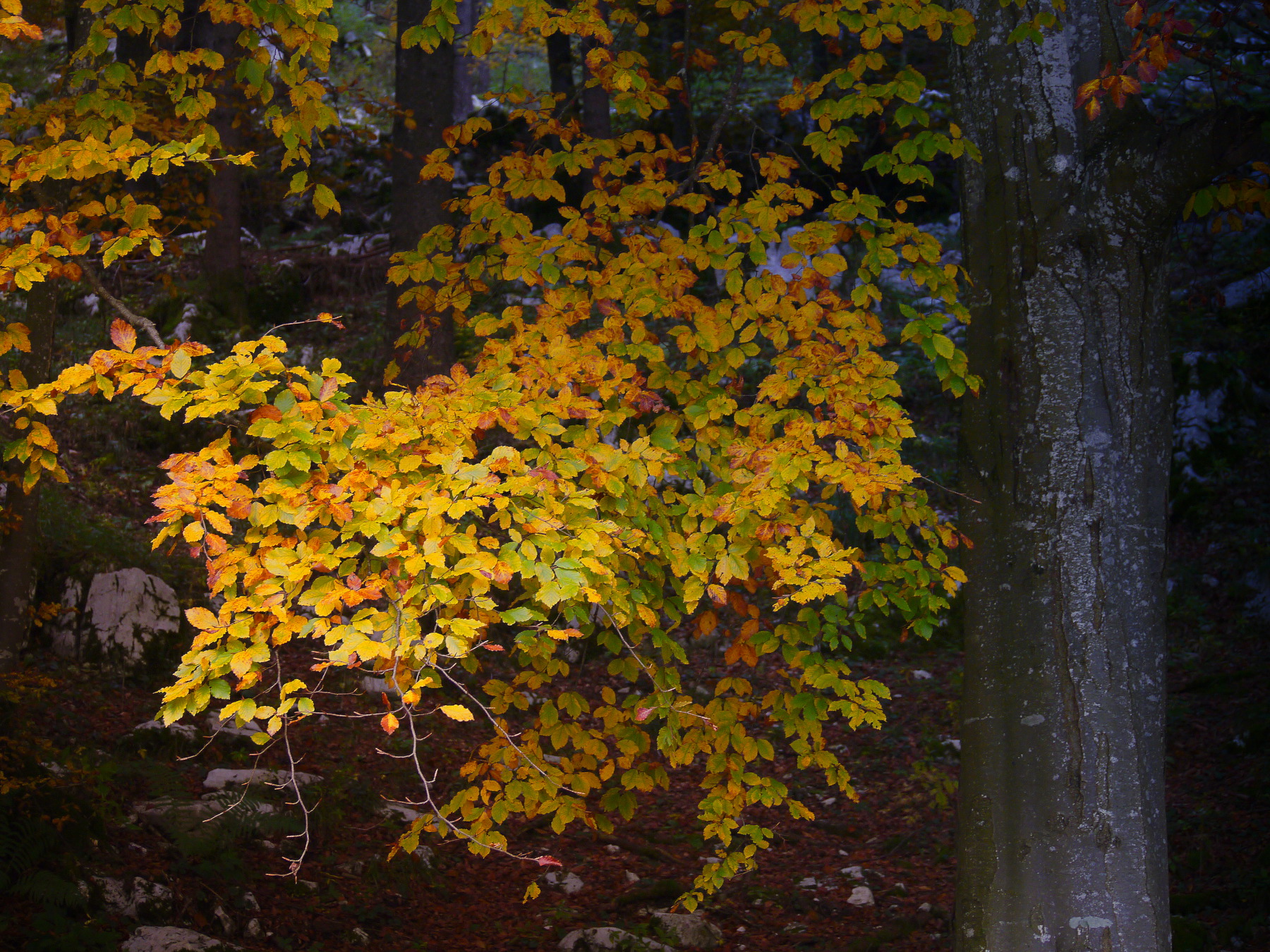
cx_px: 635
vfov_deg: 15.1
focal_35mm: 98
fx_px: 3595
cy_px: 476
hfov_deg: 20.0
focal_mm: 49
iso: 320
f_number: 4.2
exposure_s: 1/125
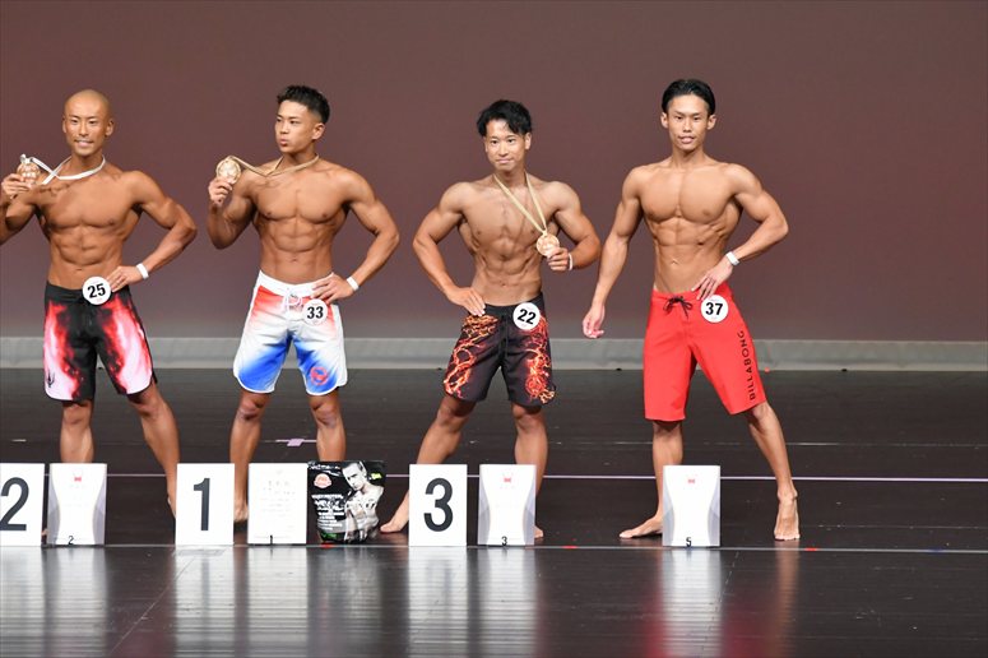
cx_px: 494
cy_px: 329
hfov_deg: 7.2
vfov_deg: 4.8
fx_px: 7818
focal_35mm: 285
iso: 4000
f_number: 5.6
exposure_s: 1/400
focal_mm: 190
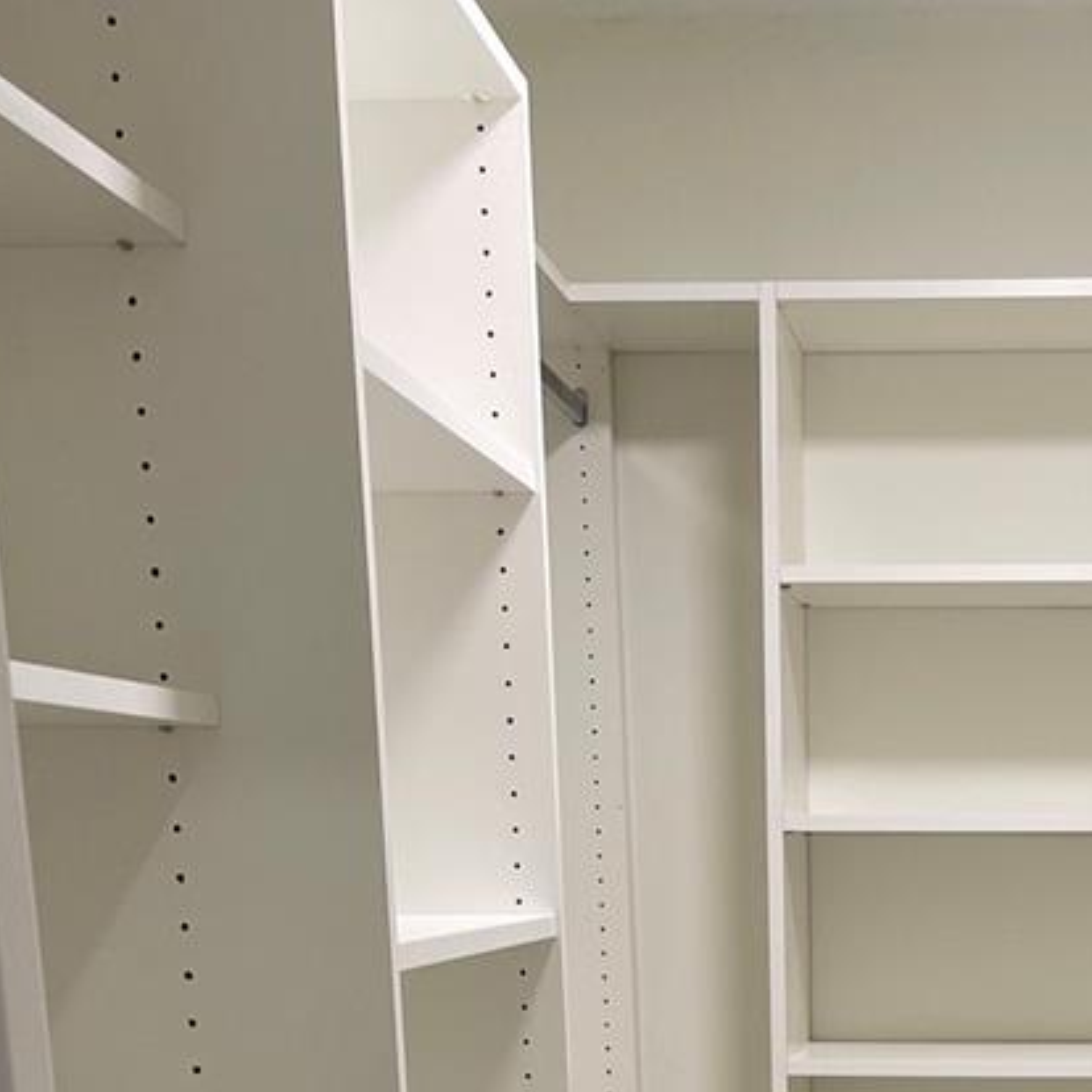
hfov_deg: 26.2
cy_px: 1453
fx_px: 2284
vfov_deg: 23.5
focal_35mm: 64
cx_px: 944
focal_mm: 5.1
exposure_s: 1/60
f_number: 1.6
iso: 64
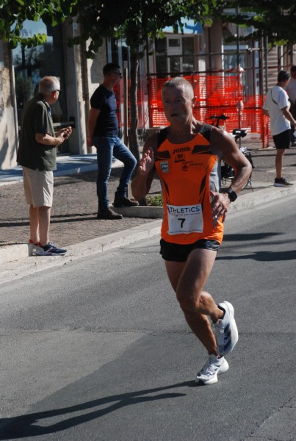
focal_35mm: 112
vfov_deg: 18.1
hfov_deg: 12.2
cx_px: 148
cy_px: 220
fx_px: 1380
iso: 1000
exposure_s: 1/2000
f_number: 8
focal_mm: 75
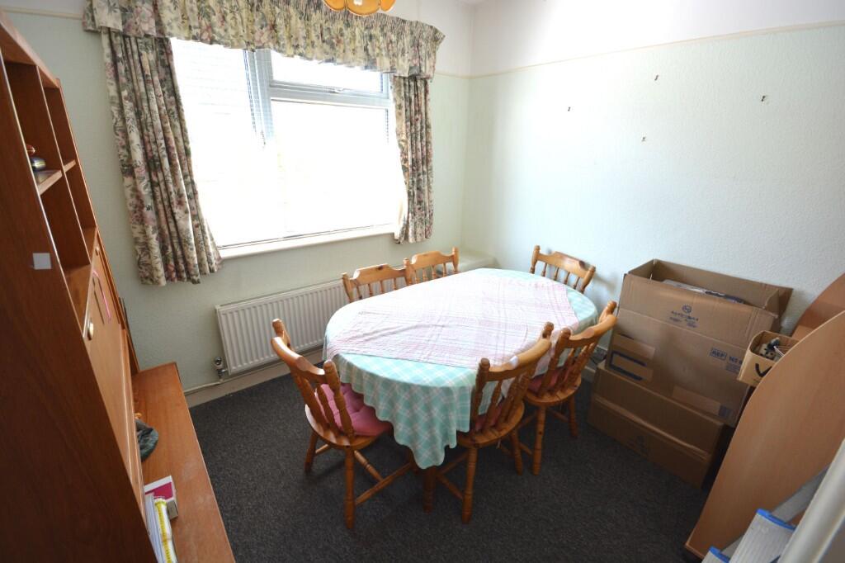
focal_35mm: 15
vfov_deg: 77.3
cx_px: 422
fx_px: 352
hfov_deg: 100.4
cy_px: 282
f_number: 8
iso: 400
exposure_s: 1/25
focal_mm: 10
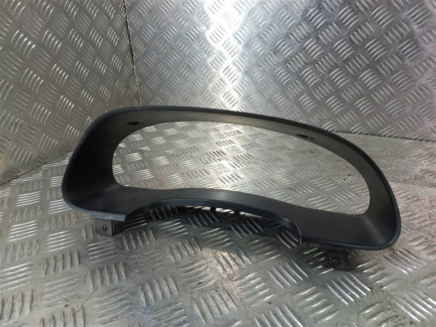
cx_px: 218
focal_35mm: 25
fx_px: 315
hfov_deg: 69.4
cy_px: 164
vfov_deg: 54.9
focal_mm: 4.6
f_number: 1.8
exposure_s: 1/50
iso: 50
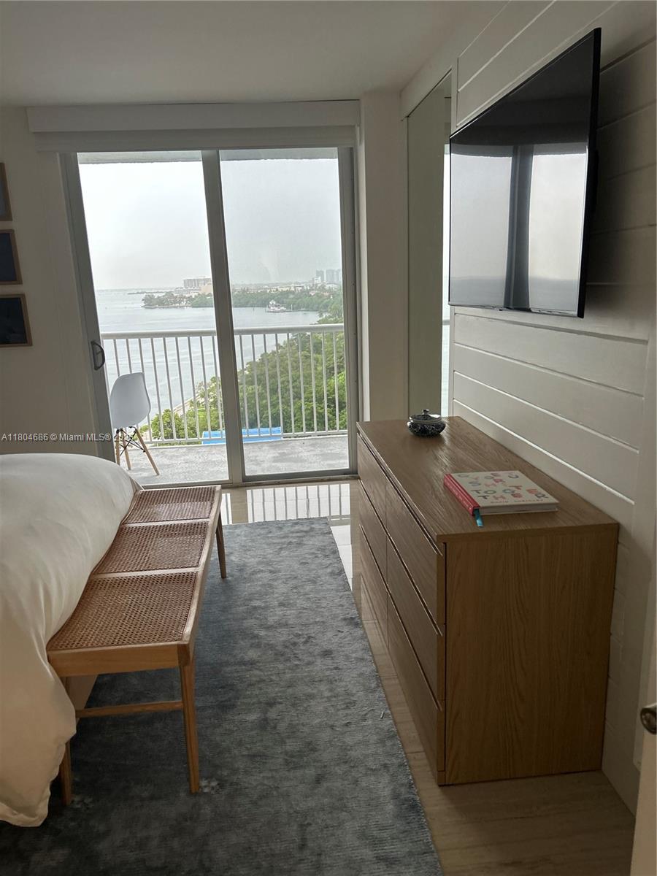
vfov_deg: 67.3
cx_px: 328
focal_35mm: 26
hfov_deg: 53.1
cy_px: 438
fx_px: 658
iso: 125
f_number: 1.5
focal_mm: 5.7
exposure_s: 1/60
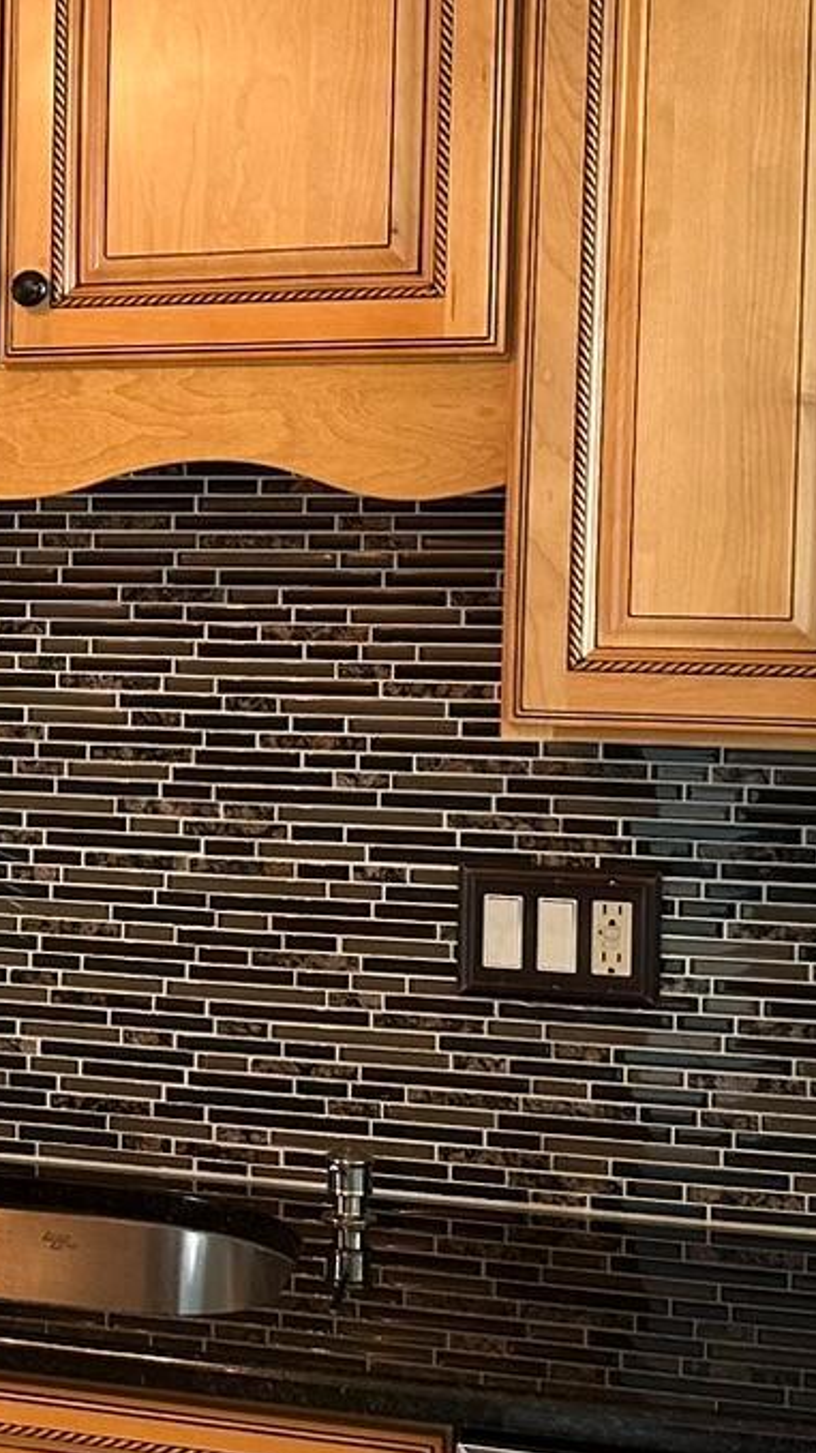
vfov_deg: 26.8
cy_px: 647
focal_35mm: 79
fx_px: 3041
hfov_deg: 14.2
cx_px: -441
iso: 160
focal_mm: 6.86
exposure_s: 1/60
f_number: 1.78
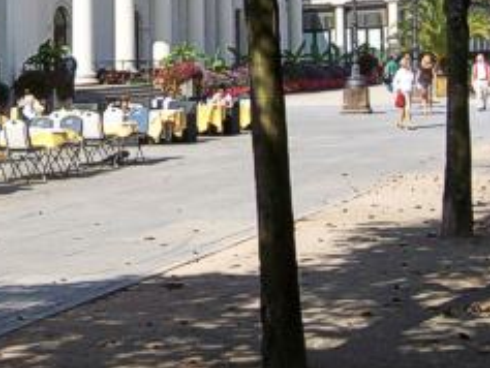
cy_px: -60
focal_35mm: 83
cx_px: 143
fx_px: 1175
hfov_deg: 23.4
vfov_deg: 17.1
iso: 64
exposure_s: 1/400
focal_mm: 6.1
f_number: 4.9
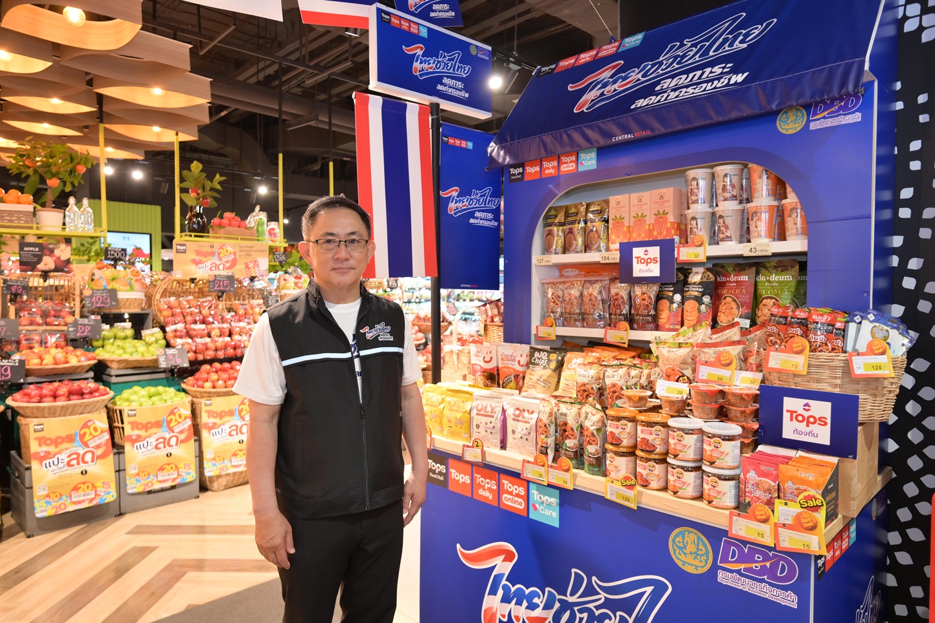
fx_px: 571
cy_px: 312
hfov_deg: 78.6
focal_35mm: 22
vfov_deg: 57.2
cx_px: 468
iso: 800
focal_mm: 22
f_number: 4
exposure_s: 1/60
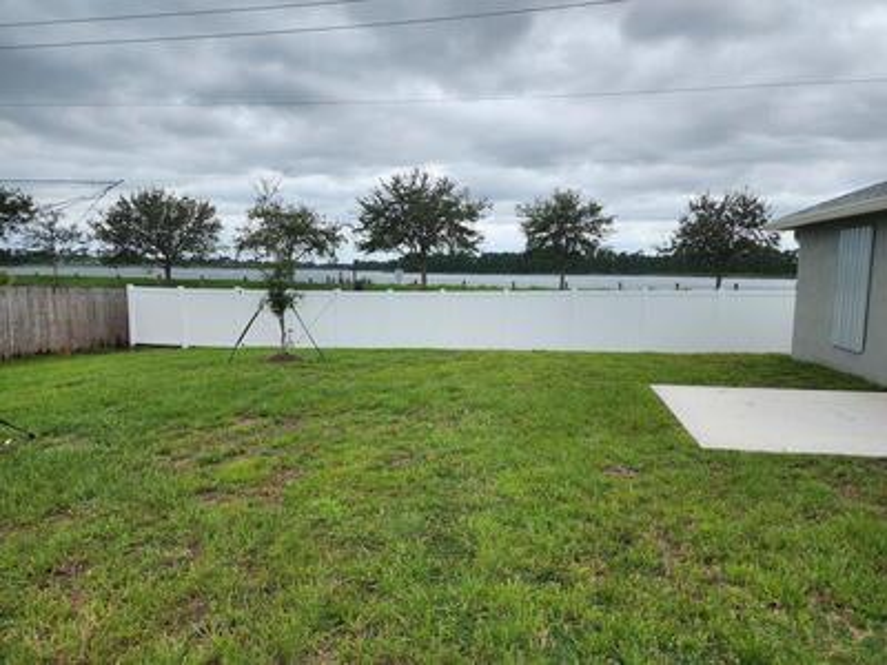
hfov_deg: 73.9
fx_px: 589
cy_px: 332
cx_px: 444
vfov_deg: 58.9
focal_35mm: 23
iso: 12
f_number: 1.8
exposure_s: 1/1030
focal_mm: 6.4
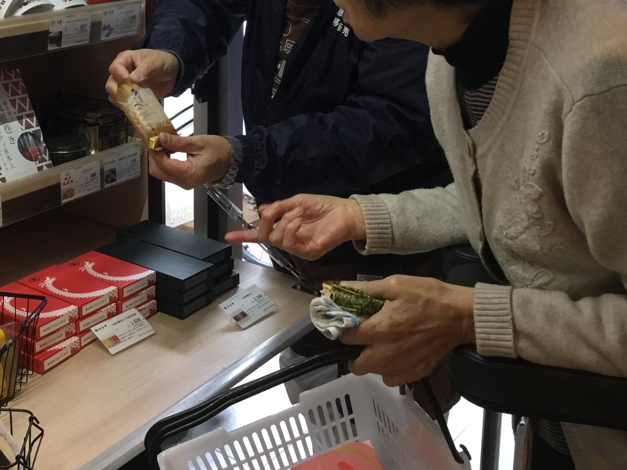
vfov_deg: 28.0
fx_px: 924
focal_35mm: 51
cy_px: 97
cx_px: 144
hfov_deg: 36.5
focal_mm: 3.3
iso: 100
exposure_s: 1/30
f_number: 2.4
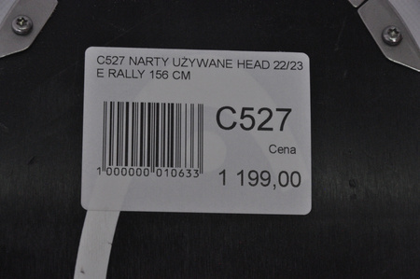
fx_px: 1835
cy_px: 140
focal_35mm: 158
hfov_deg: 13.1
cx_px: 210
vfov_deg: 8.7
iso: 3200
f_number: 9.5
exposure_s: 1/125
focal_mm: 105
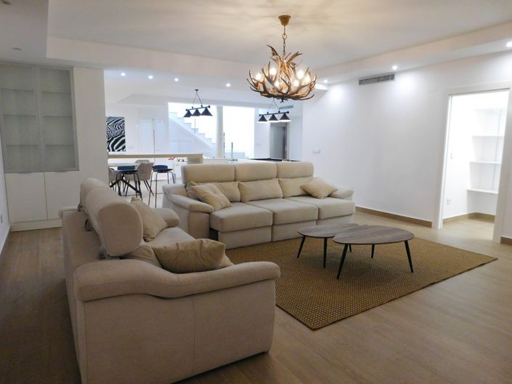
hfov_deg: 74.0
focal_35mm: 23
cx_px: 256
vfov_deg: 58.8
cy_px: 192
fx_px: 340
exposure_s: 1/30
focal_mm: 4
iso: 400
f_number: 3
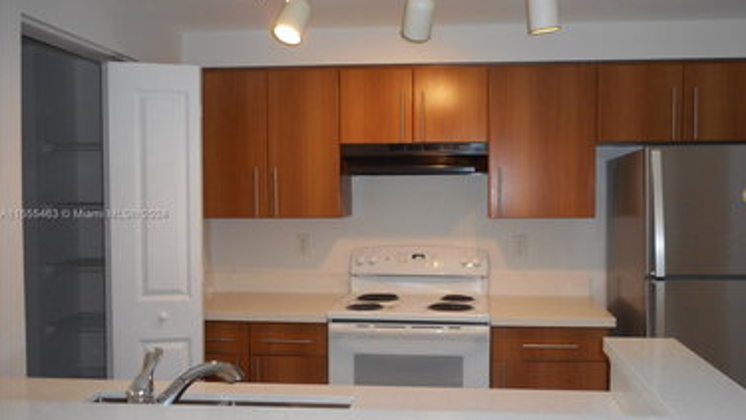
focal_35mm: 31
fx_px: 613
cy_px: 215
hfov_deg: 62.4
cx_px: 423
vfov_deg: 37.8
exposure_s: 1/25
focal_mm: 4.5
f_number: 3.7
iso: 220
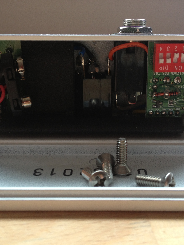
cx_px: 99
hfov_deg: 29.7
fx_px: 347
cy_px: 126
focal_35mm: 49
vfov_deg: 38.9
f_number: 2.4
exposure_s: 1/30
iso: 50
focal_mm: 4.28
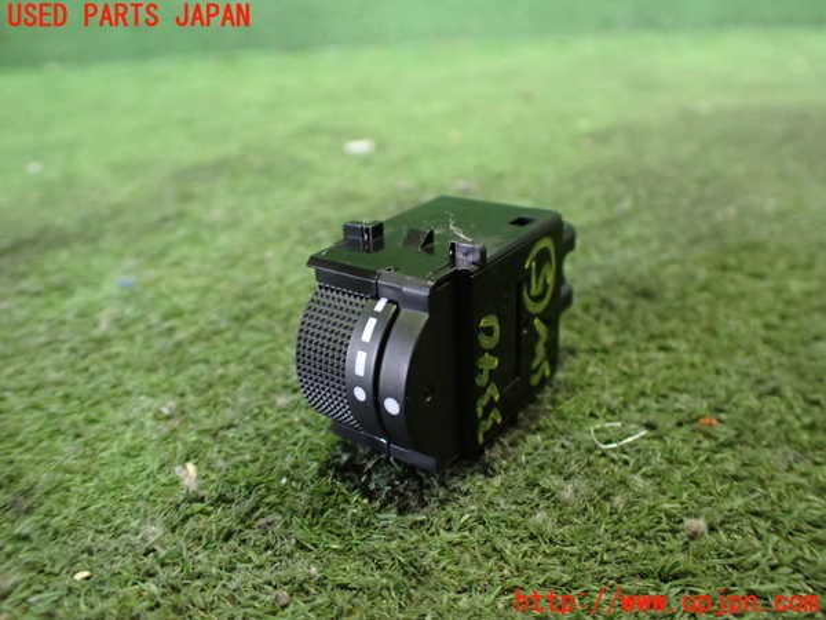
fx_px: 716
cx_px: 413
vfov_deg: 46.8
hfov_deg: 60.0
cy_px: 310
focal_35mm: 30
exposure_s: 1/30
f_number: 2.3
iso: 1000
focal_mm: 5.4
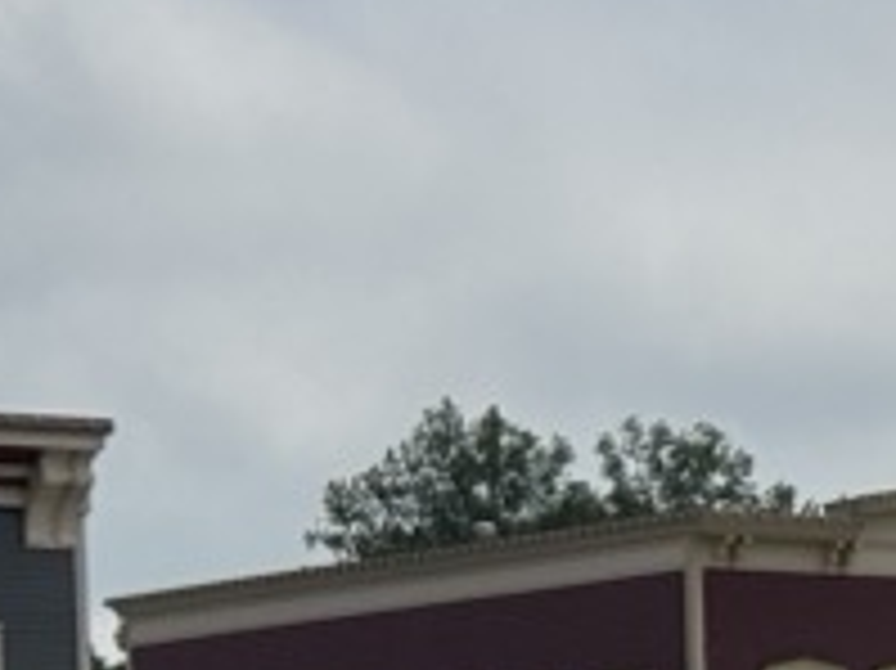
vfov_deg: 6.1
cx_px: 2004
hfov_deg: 7.7
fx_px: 6234
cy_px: 1124
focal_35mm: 241
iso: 80
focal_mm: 6.76
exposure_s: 1/10526
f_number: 1.78
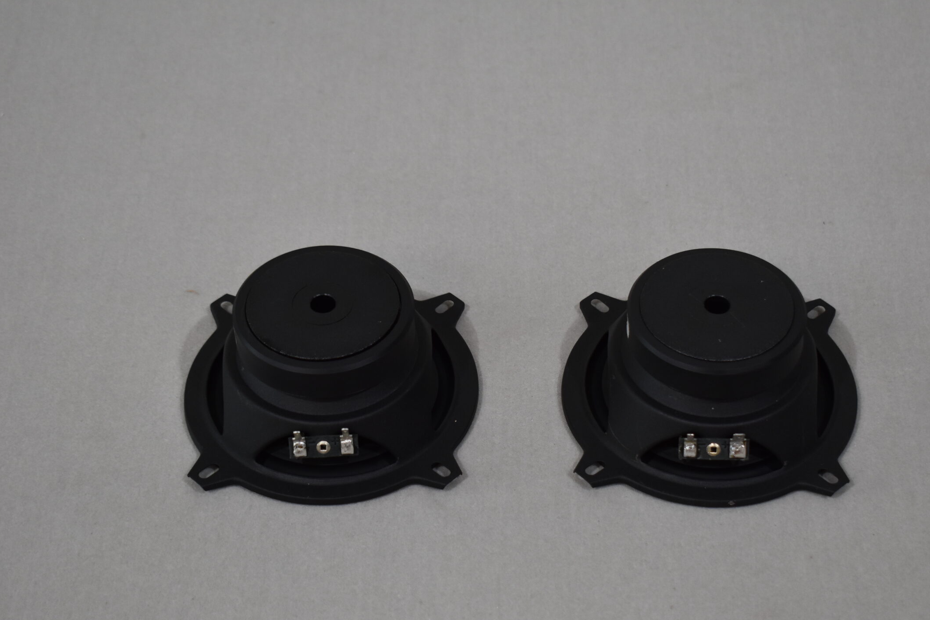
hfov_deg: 26.6
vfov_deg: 17.9
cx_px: 512
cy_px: 372
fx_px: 1963
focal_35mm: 76
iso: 640
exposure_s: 1/250
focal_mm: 42
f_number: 5
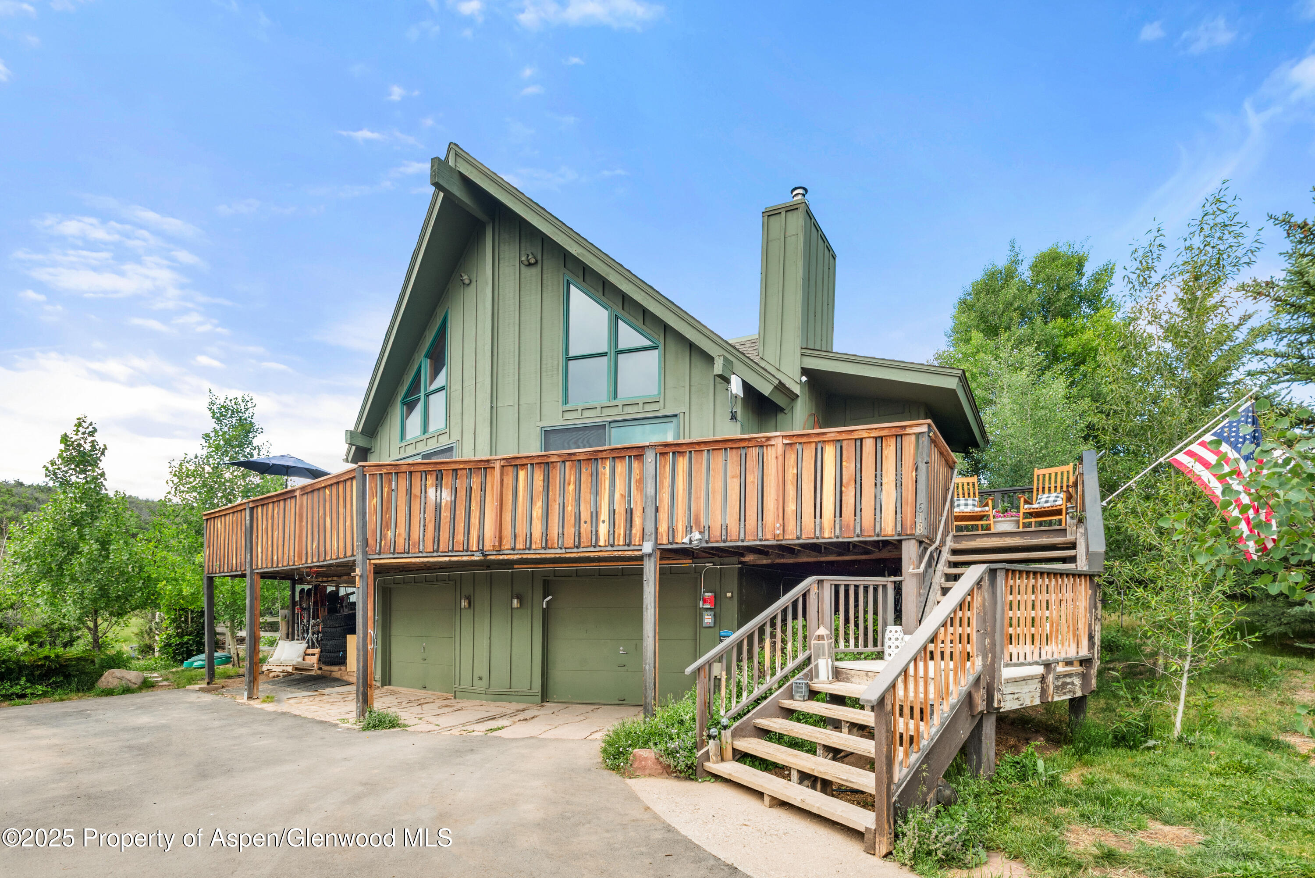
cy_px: 439
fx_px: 621
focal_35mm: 17
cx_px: 658
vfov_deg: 70.5
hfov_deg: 93.3
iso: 400
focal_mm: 17
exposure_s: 1/80
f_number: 11
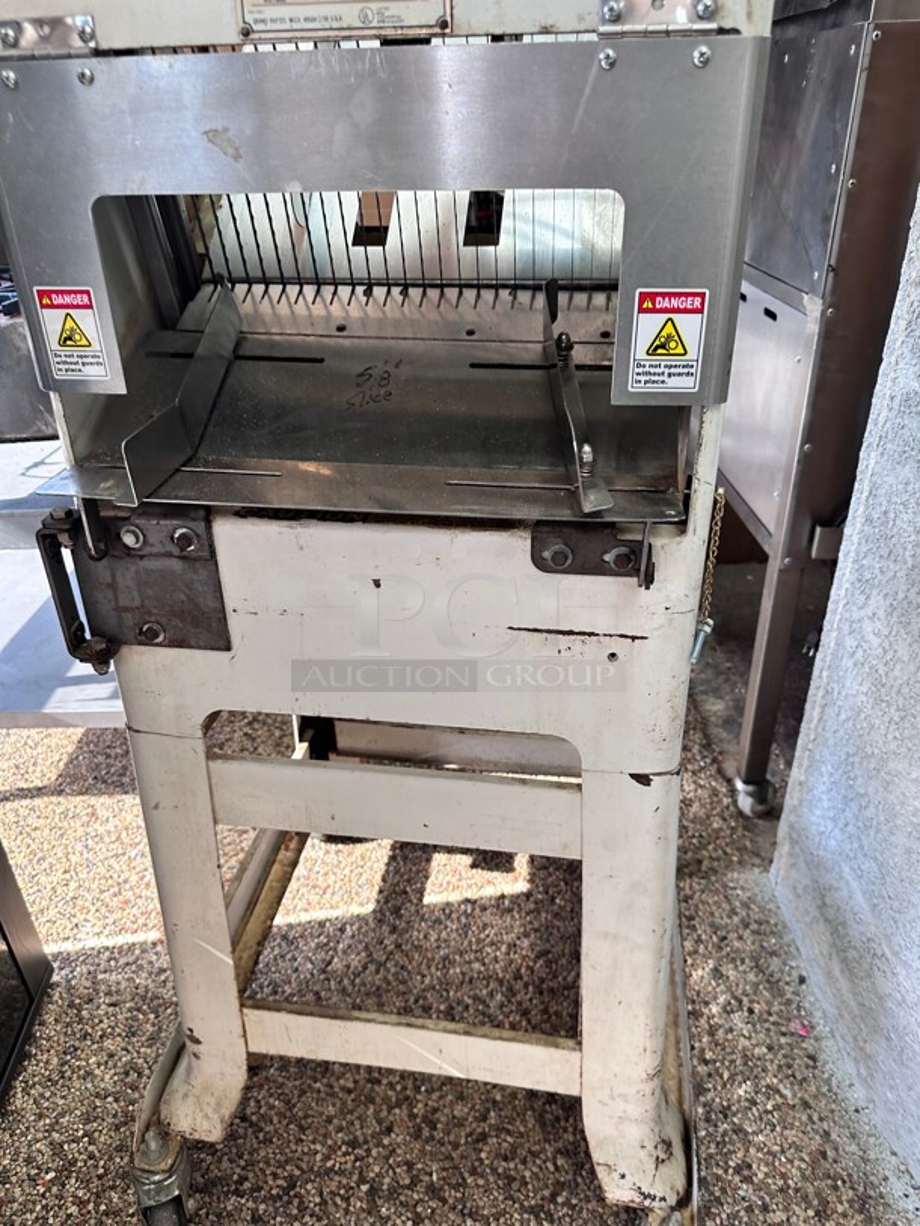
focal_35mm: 24
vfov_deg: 71.6
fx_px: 850
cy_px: 613
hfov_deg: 56.8
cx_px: 460
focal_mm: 6.86
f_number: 1.78
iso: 125
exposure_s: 1/121
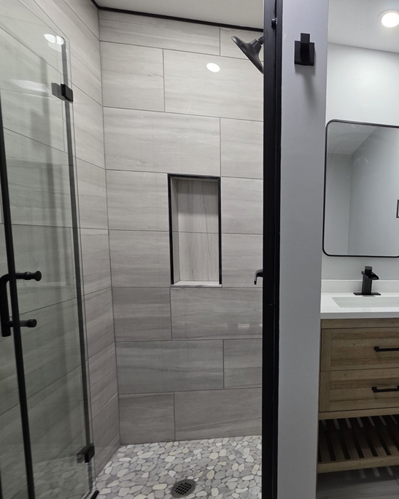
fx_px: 281
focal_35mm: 19
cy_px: 274
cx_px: 325
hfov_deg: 63.9
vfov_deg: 83.1
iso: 160
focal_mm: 2.2
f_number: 1.9
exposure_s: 1/60
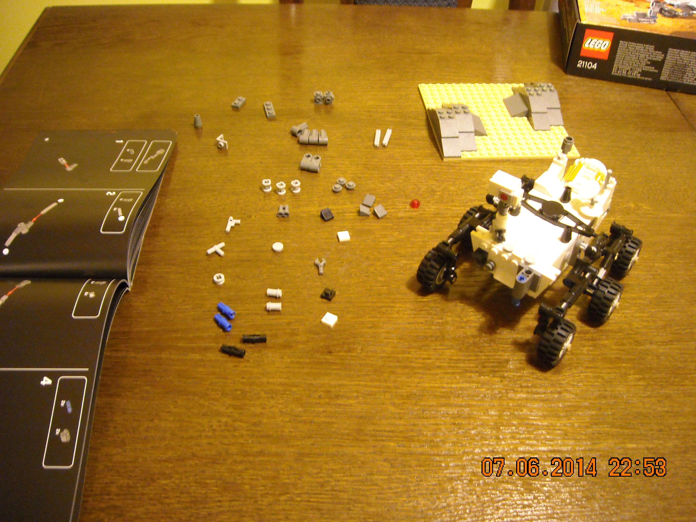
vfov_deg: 40.7
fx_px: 704
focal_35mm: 35
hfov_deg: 52.6
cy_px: 261
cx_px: 348
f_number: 2.8
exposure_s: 1/8
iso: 436
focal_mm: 5.7
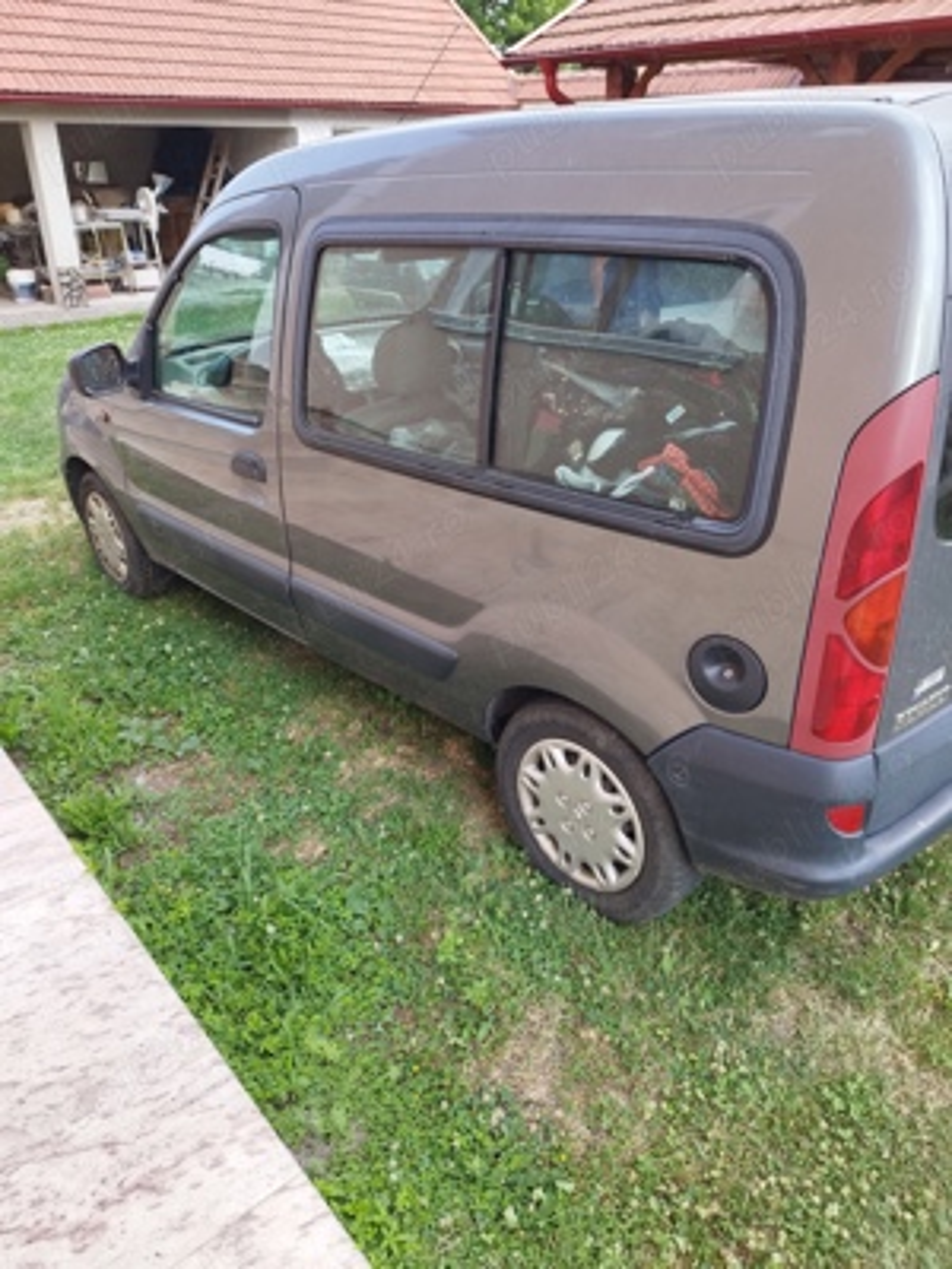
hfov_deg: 56.8
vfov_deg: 71.6
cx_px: 476
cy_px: 634
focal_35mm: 24
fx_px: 880
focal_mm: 5.89
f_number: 1.89
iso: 60
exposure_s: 1/100
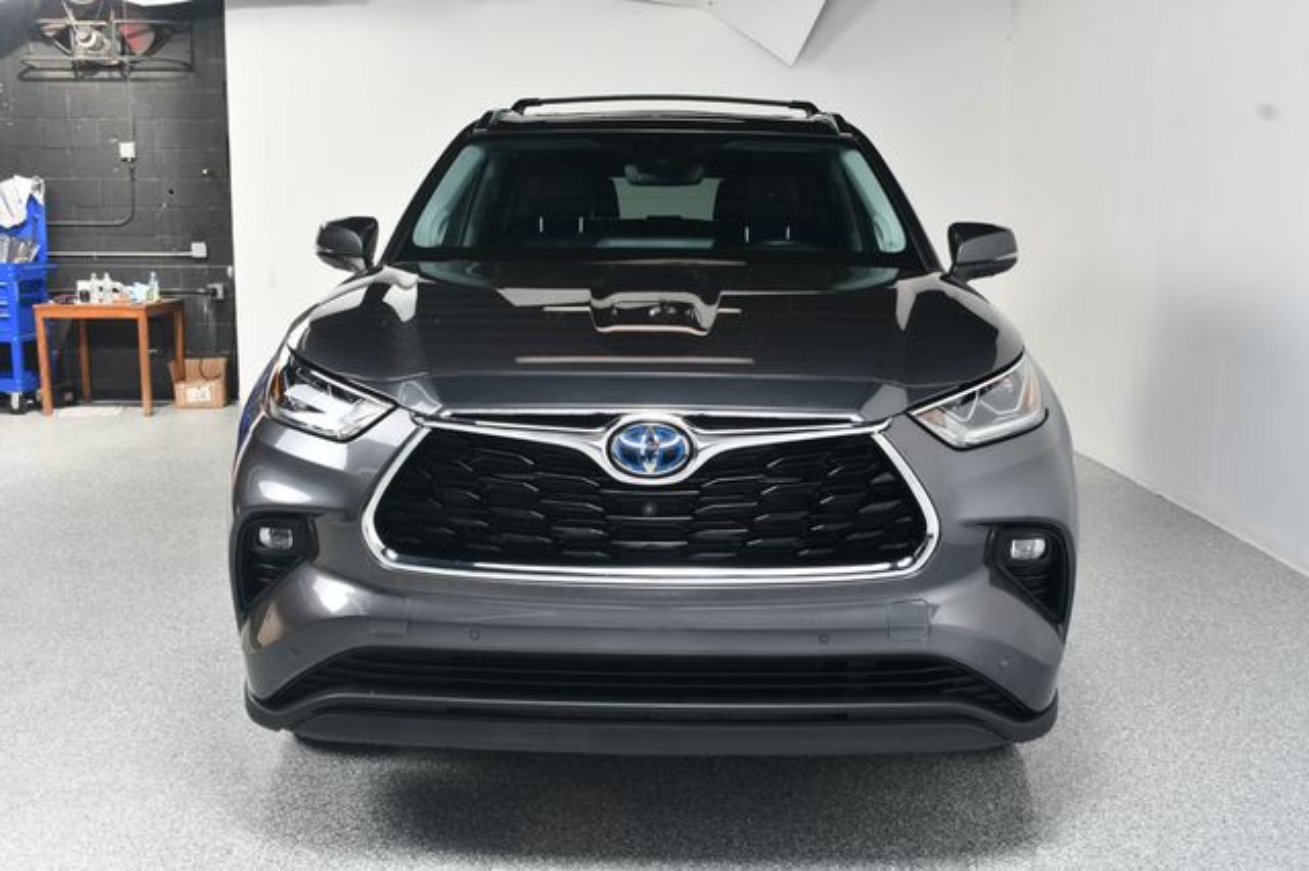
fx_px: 1308
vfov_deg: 36.8
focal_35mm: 36
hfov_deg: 53.2
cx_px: 654
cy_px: 436
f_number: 8
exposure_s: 1/160
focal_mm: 24
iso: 100
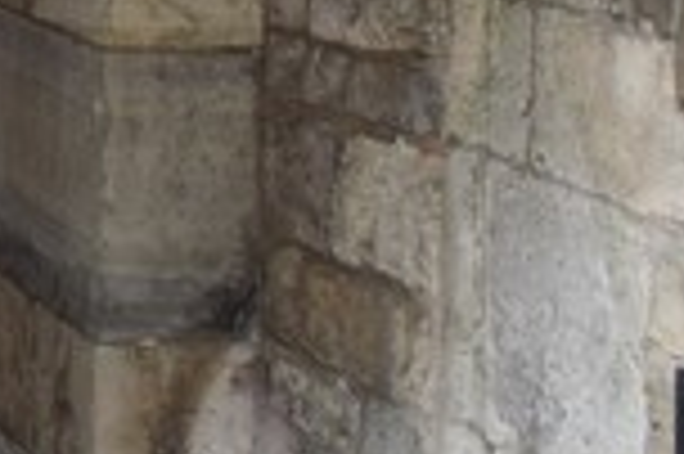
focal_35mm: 142
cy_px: -411
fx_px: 2695
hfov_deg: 12.9
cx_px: -612
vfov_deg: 9.1
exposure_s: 1/125
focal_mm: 18
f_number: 5.6
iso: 400
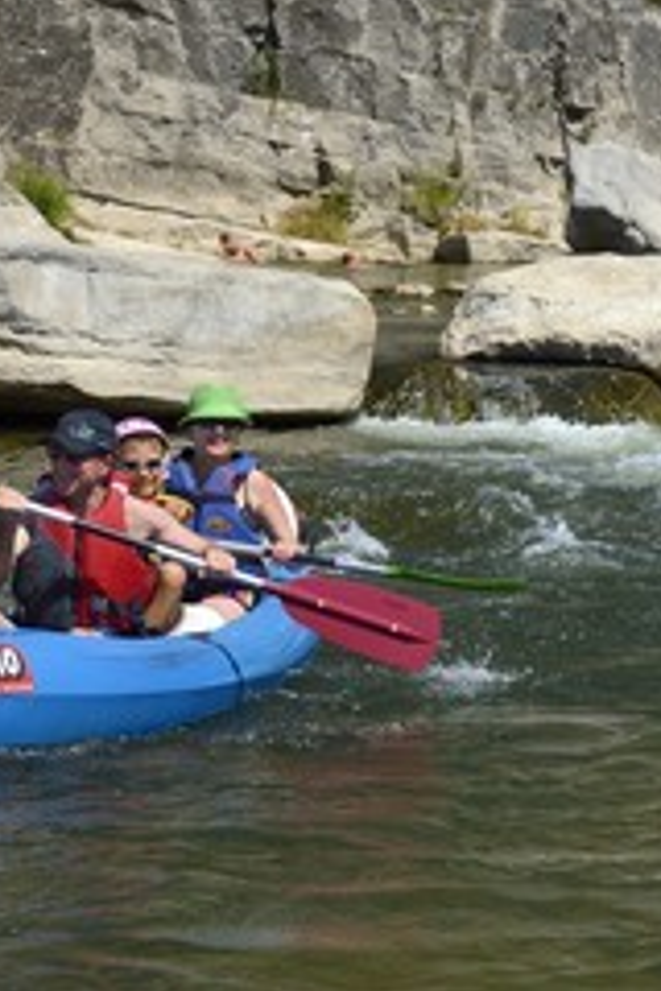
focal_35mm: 98
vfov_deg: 20.8
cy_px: 429
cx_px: 157
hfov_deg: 13.9
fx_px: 2699
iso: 200
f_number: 9
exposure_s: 1/640
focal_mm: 56
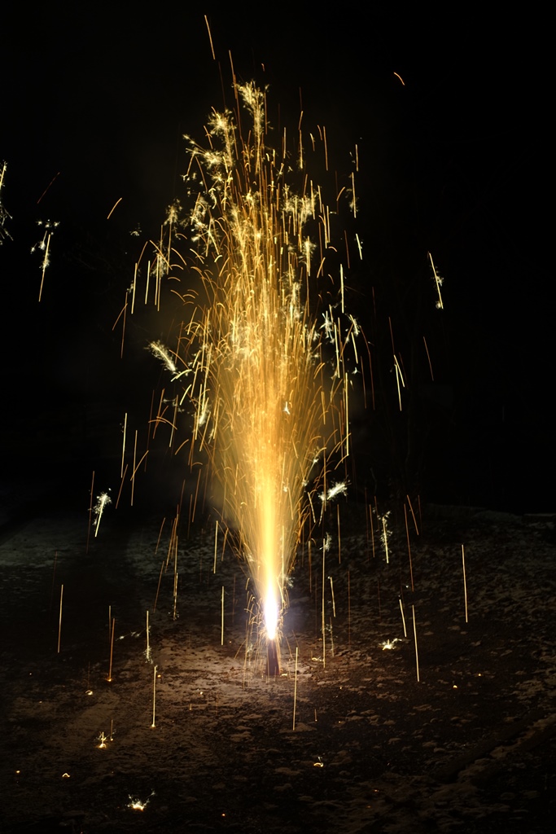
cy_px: 417
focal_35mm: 49
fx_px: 1135
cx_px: 278
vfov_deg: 40.3
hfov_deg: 27.5
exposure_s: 1/10
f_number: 2.8
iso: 125
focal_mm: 18.1
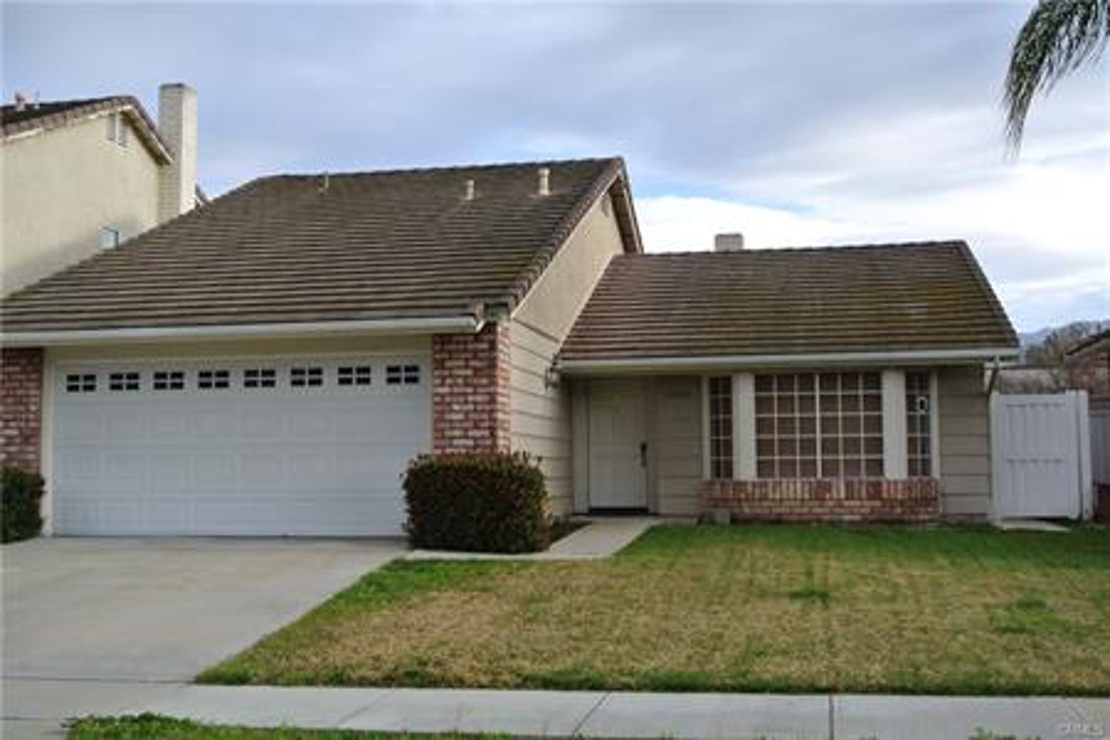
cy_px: 370
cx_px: 555
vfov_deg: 31.9
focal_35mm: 42
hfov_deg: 46.4
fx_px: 1295
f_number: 4.2
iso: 100
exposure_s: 1/200
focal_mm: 15.7
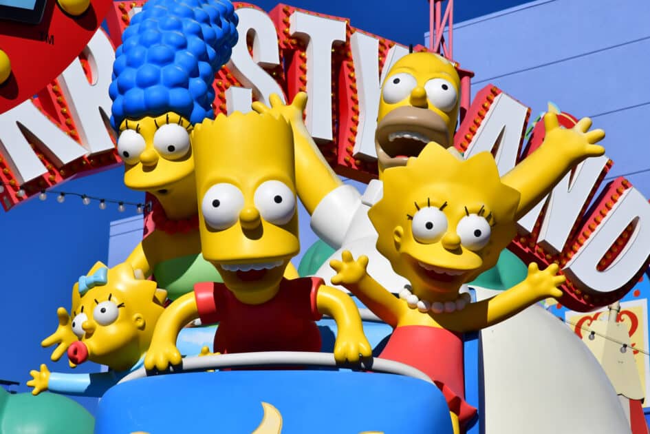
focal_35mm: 117
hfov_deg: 17.5
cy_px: 217
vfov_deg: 11.7
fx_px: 2112
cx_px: 325
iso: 1000
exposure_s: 1/2500
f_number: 13
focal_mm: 78
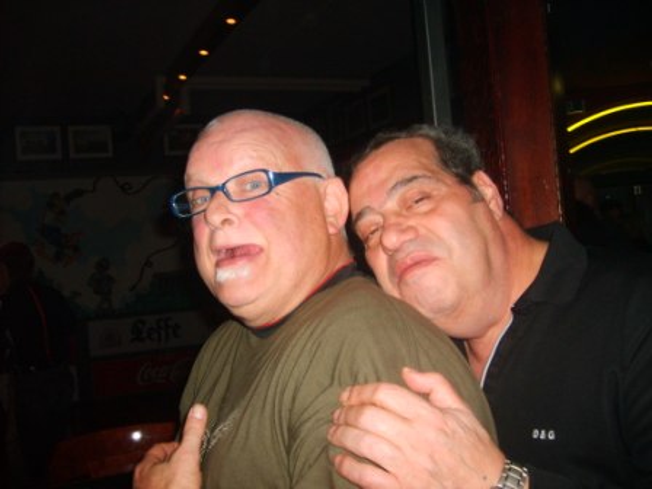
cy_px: 244
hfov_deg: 52.6
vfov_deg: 40.7
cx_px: 326
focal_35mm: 35
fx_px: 659
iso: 100
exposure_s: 1/45
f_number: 2.8
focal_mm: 5.8
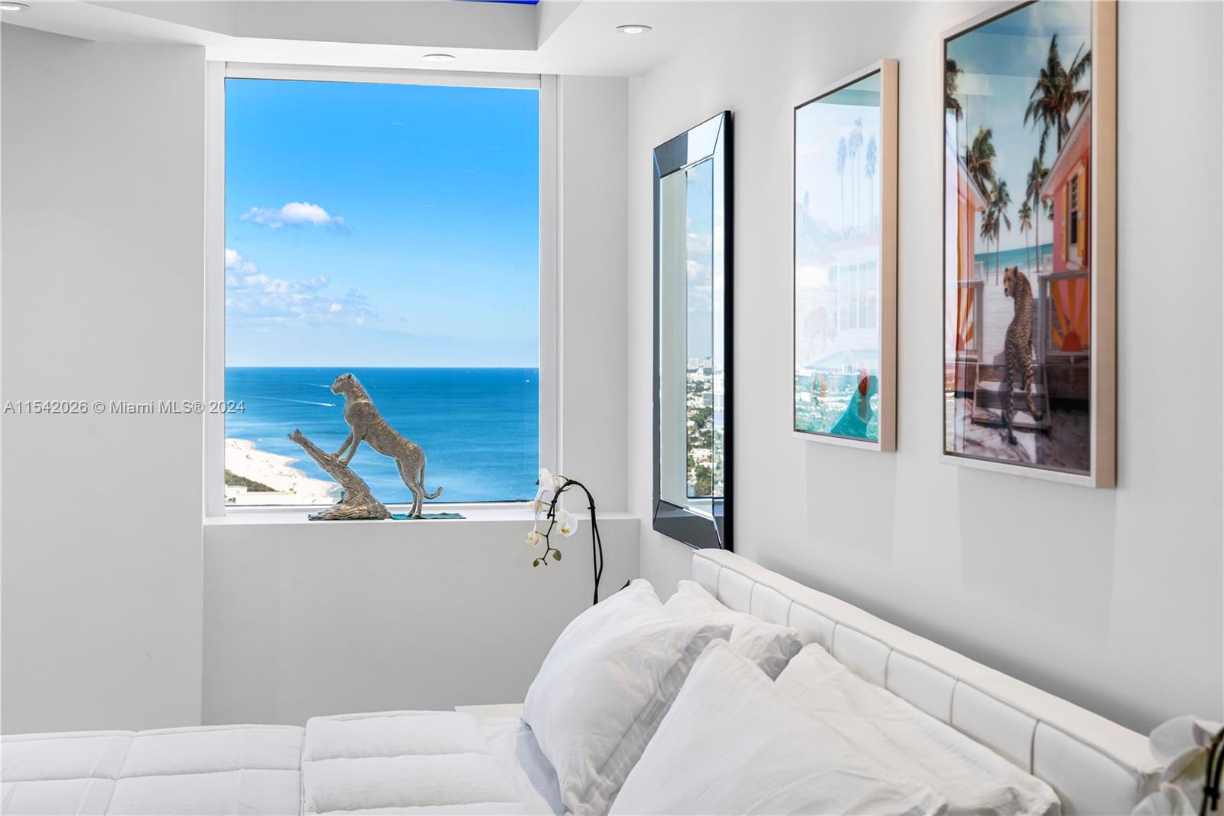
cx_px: 612
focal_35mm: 46
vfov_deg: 29.2
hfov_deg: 42.8
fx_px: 1564
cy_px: 408
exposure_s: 1/50
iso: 160
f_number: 8
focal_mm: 46
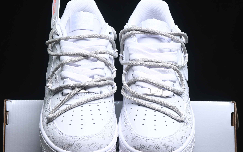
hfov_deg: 20.6
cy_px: 105
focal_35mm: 101
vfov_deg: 12.9
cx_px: 120
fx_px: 669
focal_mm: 50
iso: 160
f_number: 6.3
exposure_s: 1/50
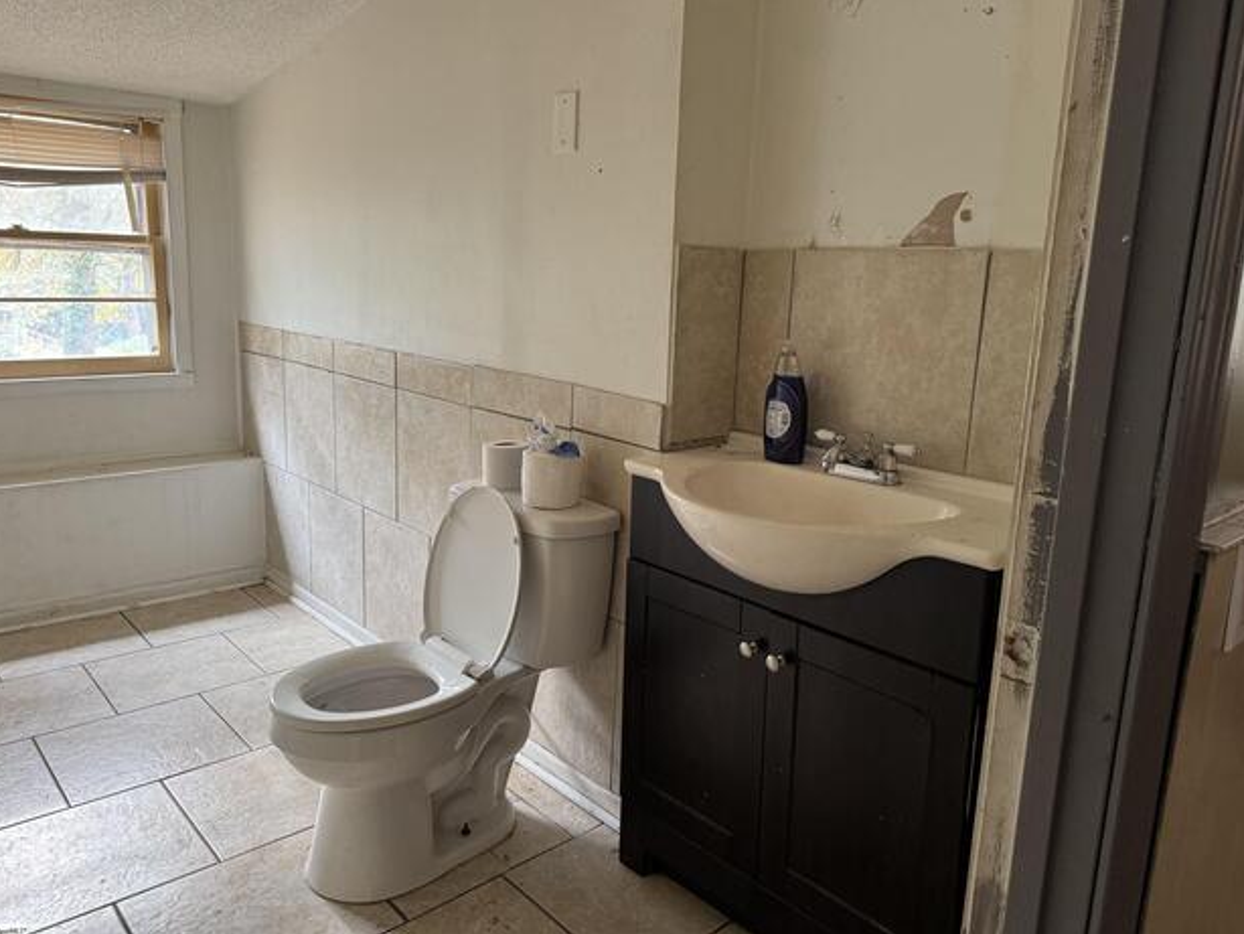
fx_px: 899
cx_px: 636
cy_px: 450
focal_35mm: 25
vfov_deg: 54.9
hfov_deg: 69.4
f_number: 1.78
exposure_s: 1/60
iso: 250
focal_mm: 6.76
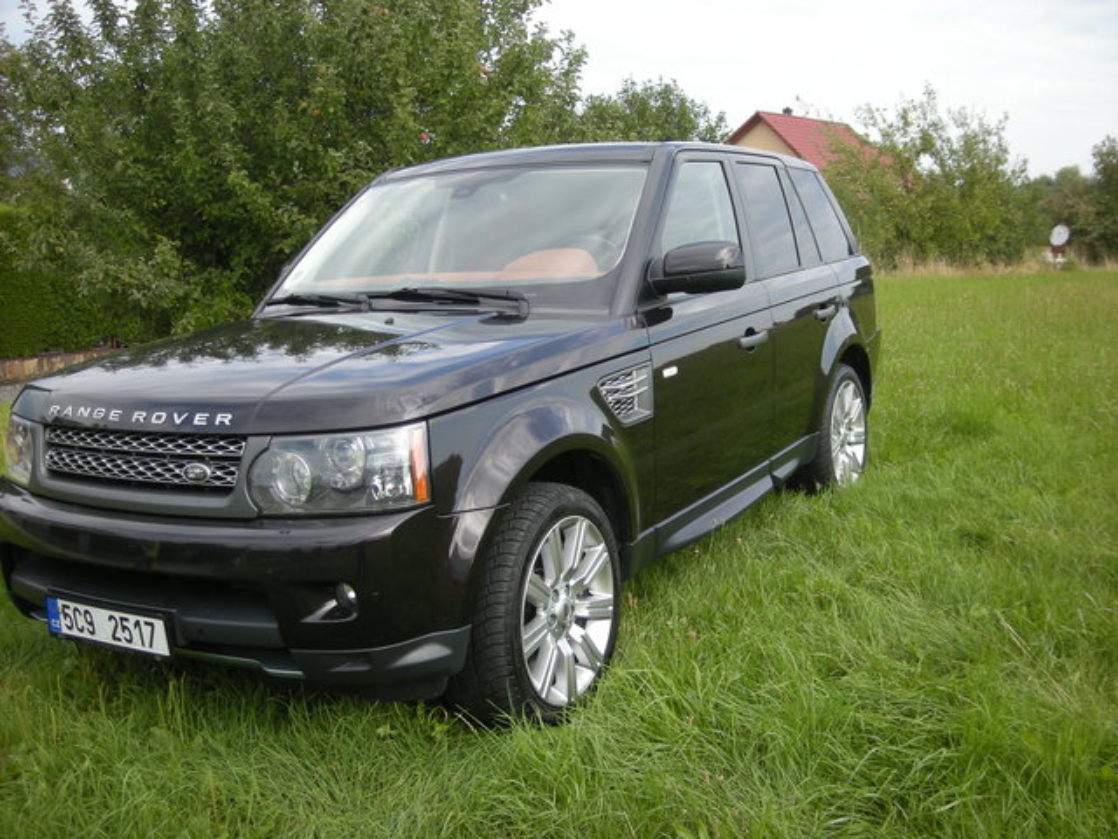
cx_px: 559
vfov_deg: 40.7
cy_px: 420
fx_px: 1130
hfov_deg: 52.6
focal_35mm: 35
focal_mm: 5.7
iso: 64
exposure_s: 1/346
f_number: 2.8
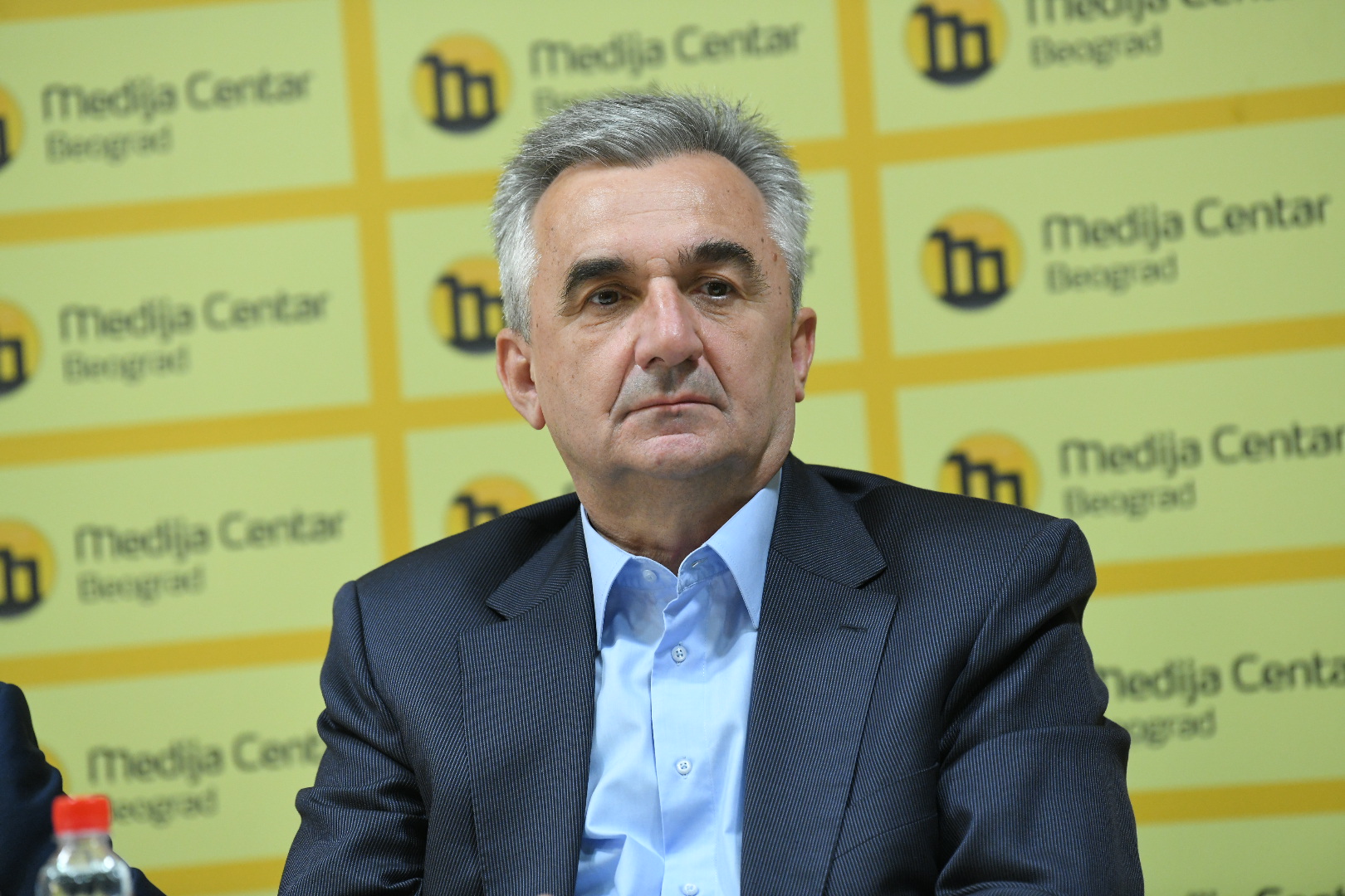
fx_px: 7472
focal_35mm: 200
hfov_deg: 10.3
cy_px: 448
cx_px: 672
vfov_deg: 6.9
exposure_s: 1/250
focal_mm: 200
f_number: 4
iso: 3200
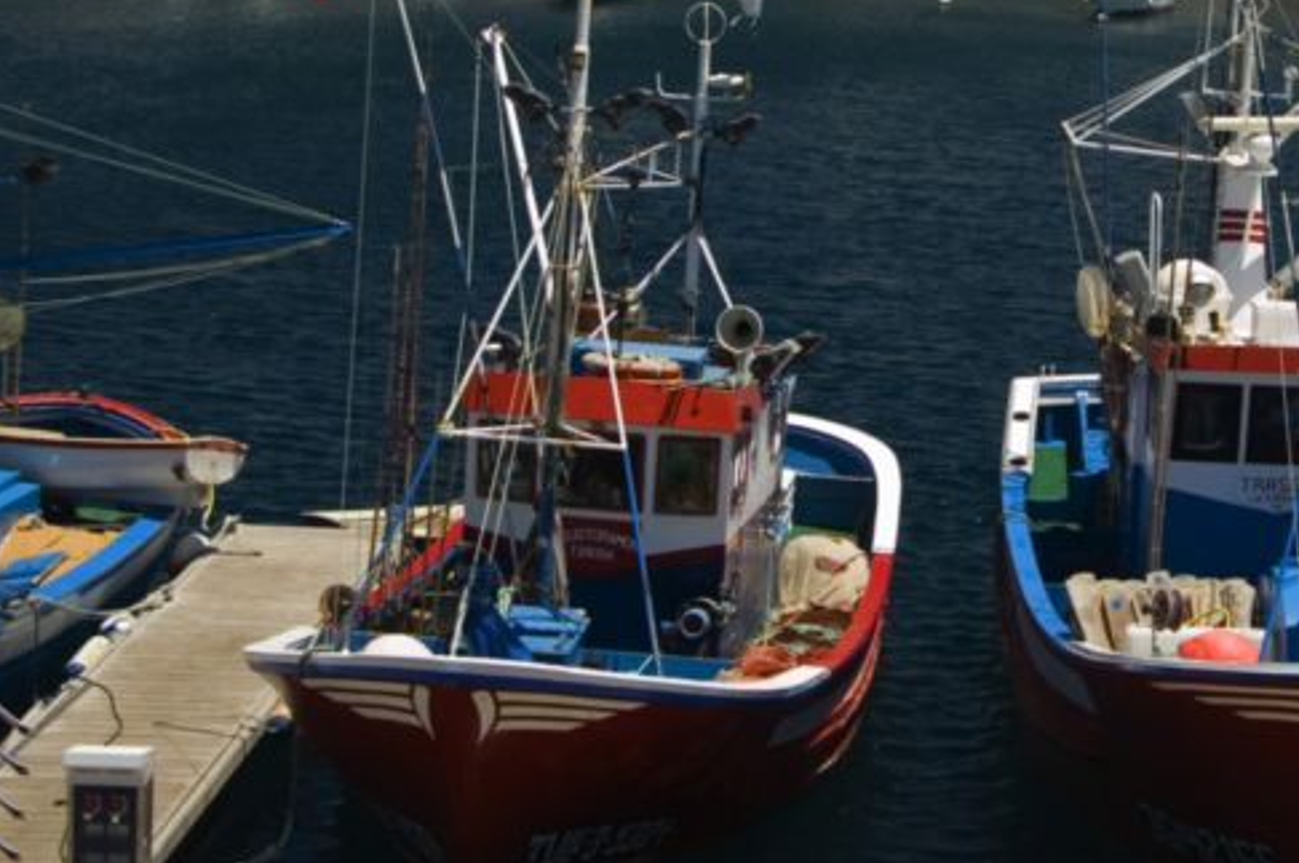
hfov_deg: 20.0
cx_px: 1044
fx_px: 3641
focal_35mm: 101
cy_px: 67
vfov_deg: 13.4
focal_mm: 32
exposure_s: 1/200
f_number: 7.1
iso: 200
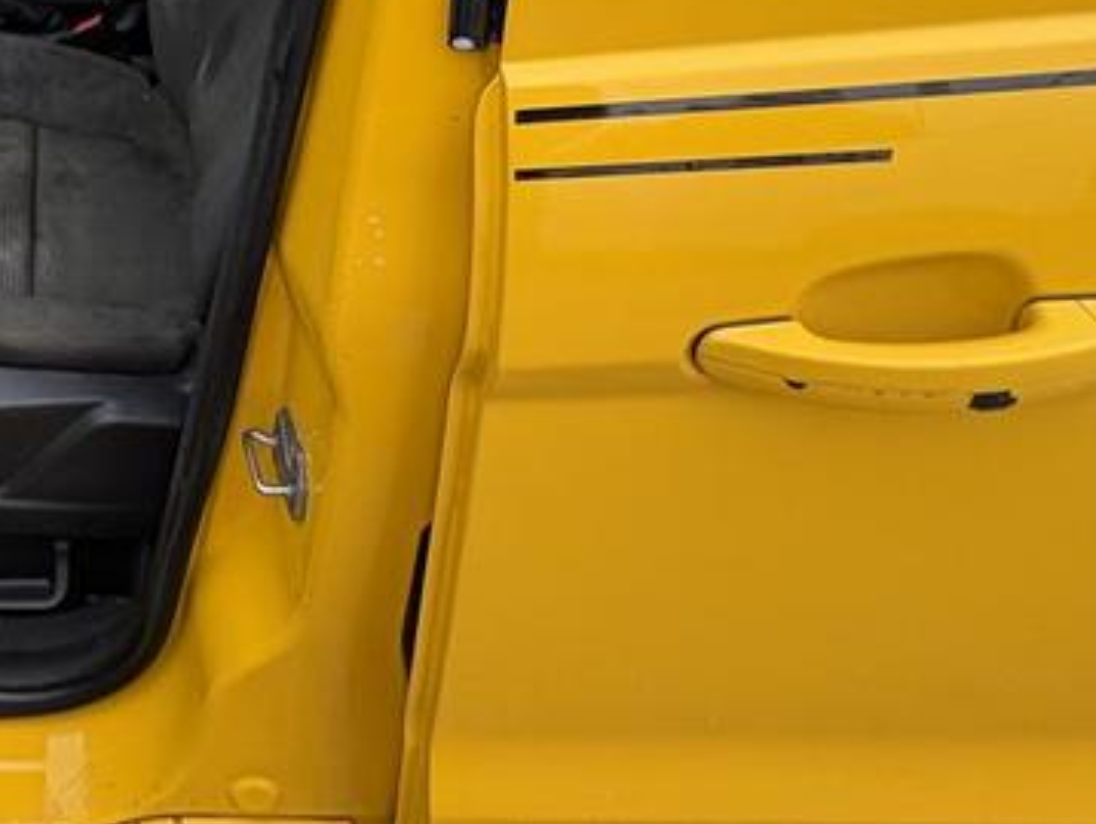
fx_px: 1109
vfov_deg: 33.8
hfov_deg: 44.5
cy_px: -141
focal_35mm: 35
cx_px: -6
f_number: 2.2
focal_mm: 2.22
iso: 64
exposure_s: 1/103
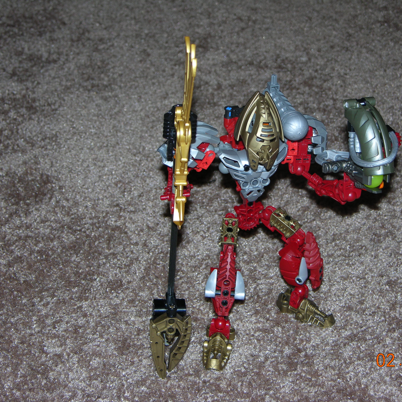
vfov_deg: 18.9
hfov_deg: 18.9
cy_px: 201
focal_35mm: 92
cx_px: 244
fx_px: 1209
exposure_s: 1/120
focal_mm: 19.9
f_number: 3.4
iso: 50
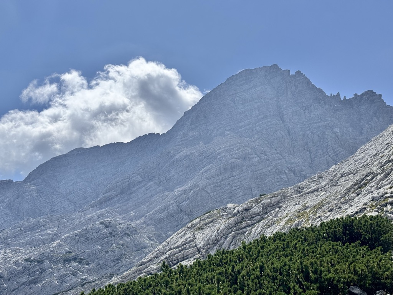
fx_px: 545
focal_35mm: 48
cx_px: 196
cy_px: 148
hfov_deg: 39.7
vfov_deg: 30.3
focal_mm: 6.76
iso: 64
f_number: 1.78
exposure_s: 1/15385
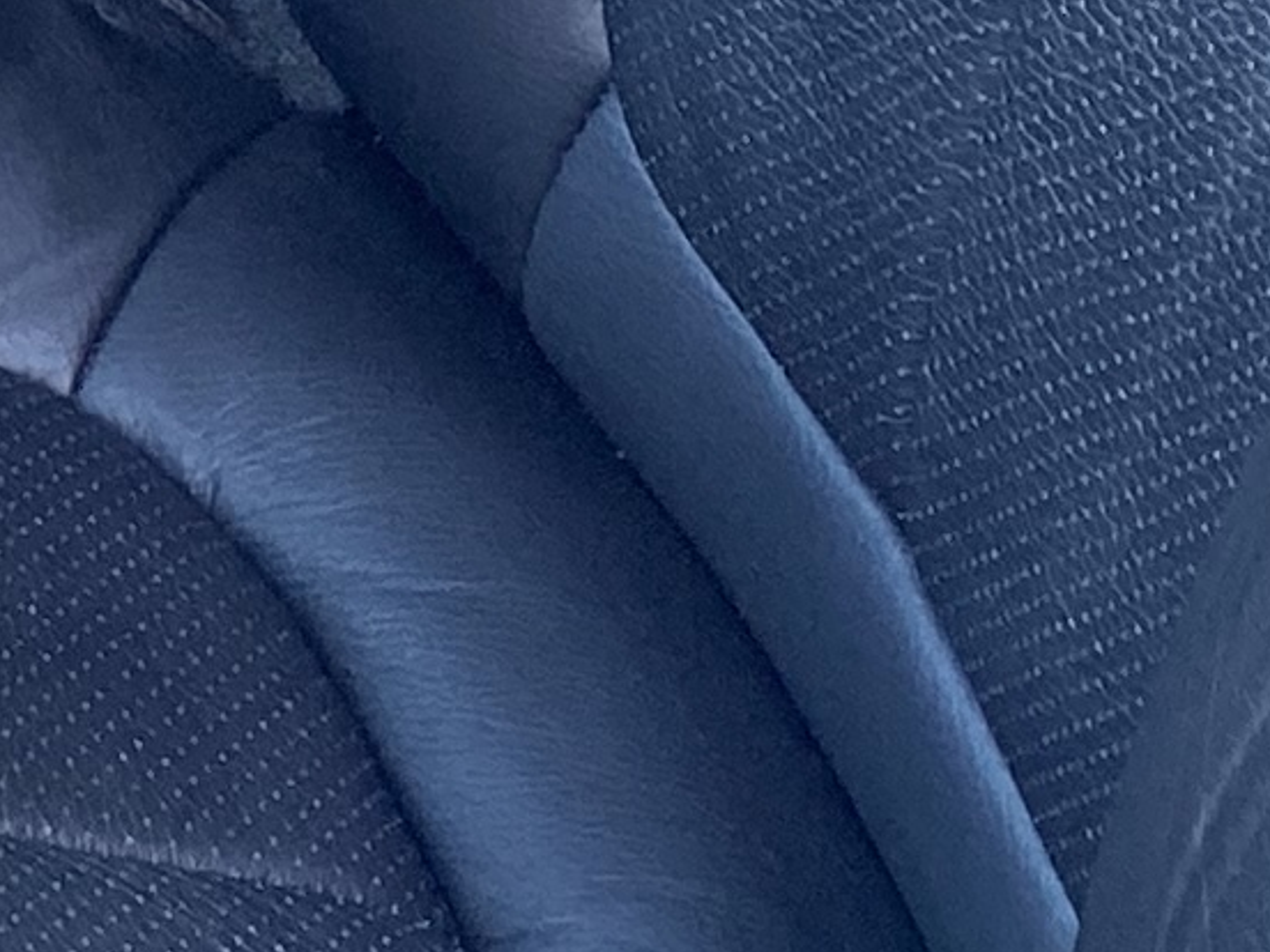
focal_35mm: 190
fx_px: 6971
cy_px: -1738
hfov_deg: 9.9
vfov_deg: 7.1
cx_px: -1017
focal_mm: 4.25
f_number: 1.8
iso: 80
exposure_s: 1/121
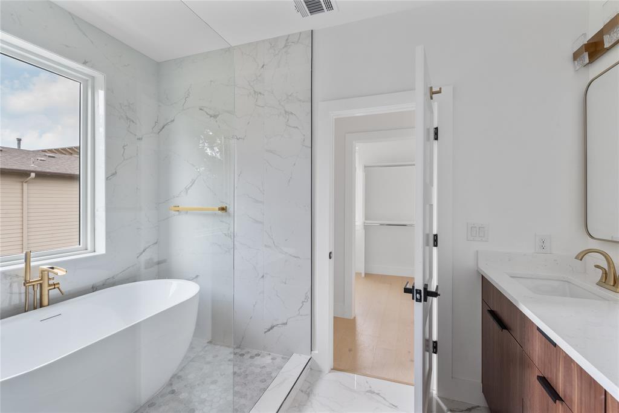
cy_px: 206
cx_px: 310
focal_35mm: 15
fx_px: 258
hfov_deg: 100.4
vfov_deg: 77.3
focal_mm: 15
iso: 400
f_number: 8
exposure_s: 1/10
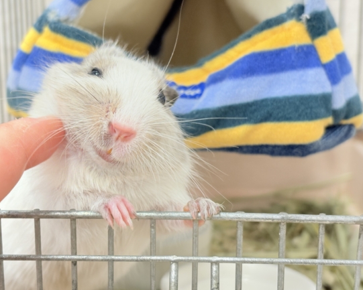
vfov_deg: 25.4
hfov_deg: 31.4
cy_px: 149
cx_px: 153
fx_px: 645
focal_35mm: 60
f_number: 1.6
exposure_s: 1/50
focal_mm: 5.96
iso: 100
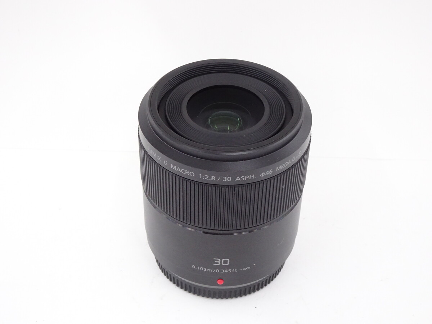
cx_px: 216
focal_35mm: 58
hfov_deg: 33.2
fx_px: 724
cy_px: 162
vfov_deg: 25.2
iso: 500
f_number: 4.5
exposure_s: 1/60
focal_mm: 9.87
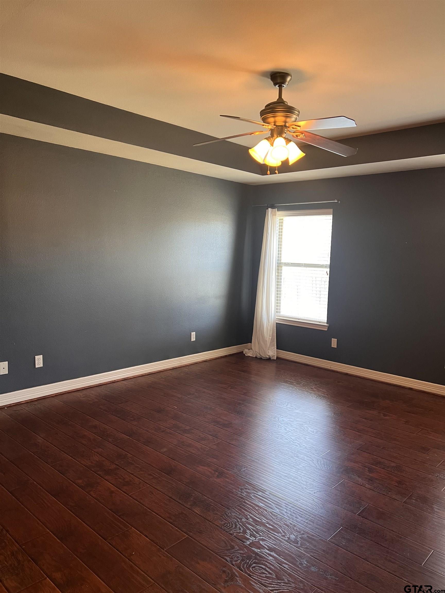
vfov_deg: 67.3
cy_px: 296
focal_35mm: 26
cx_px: 222
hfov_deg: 53.1
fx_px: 446
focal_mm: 5.7
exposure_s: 1/60
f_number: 1.5
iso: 250
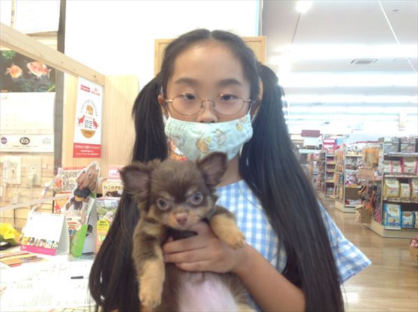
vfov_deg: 40.6
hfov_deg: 52.7
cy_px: 156
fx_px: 422
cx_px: 209
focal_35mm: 35
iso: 50
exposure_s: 1/17
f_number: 2.4
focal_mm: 4.28
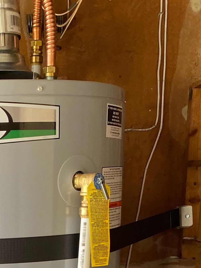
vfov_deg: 19.3
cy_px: 383
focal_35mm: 91
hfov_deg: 15.7
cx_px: -26
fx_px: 705
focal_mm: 4.25
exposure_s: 1/121
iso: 80
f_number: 1.8
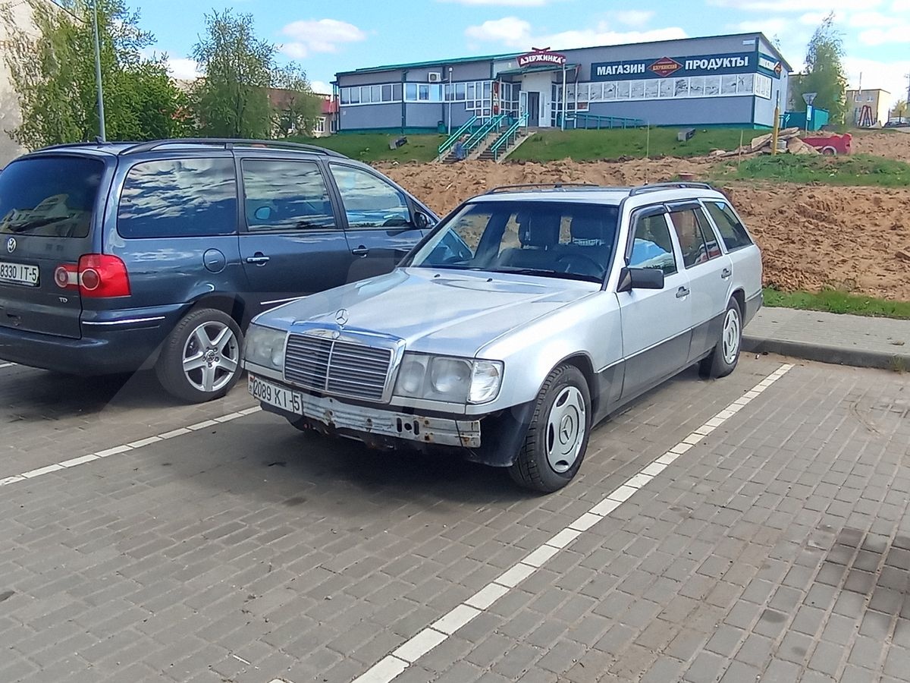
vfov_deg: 78.1
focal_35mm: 16
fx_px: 421
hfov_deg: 94.5
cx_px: 455
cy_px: 342
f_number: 2.2
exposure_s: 1/769
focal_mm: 1.65
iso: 51
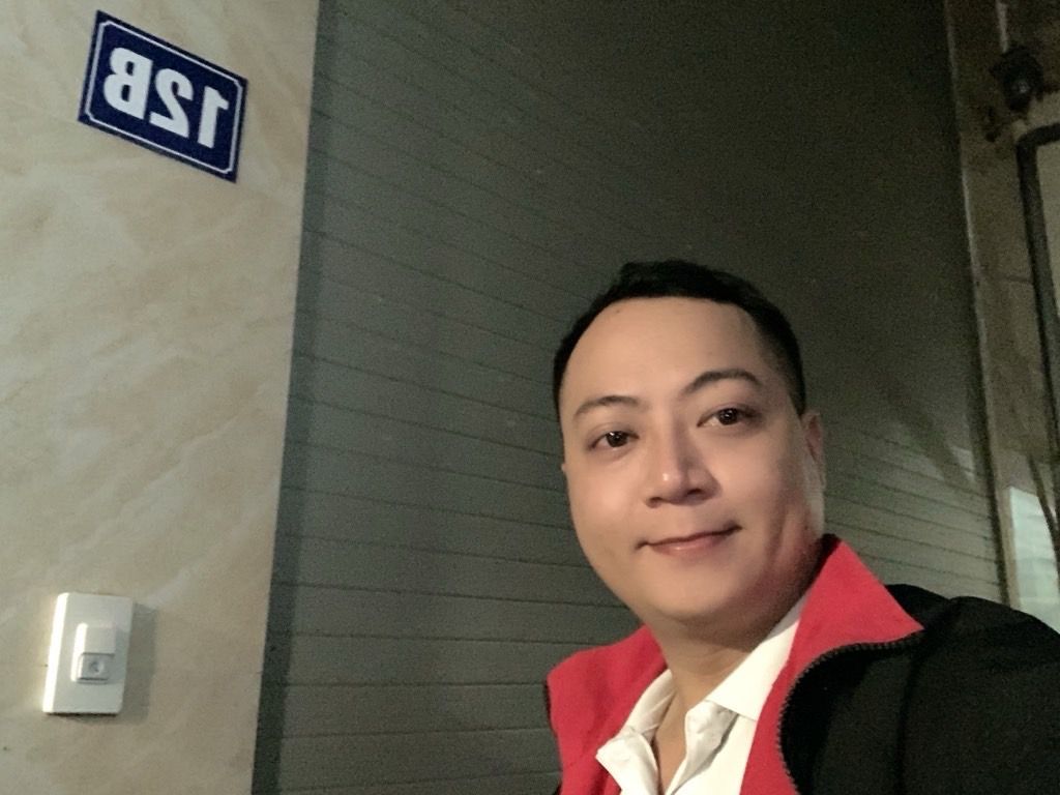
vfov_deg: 44.2
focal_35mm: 32
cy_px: 398
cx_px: 530
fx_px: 980
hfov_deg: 56.8
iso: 1250
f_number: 2.2
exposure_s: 1/17
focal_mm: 2.87
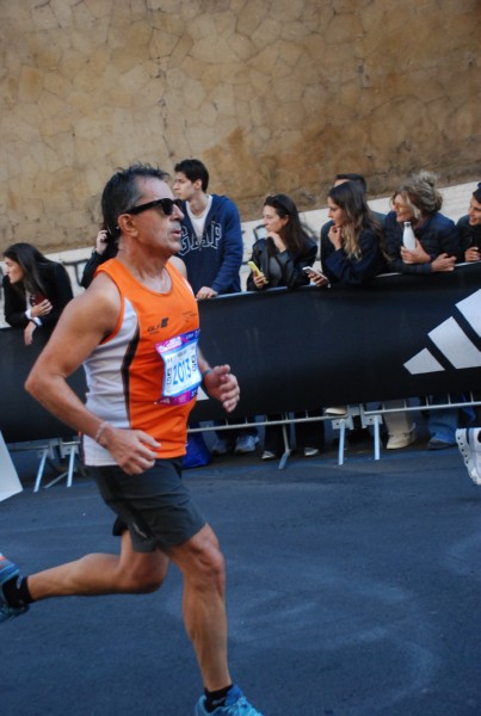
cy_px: 358
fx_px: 1136
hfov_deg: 23.9
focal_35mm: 57
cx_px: 240
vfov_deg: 35.0
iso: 1000
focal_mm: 38
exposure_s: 1/640
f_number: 4.5
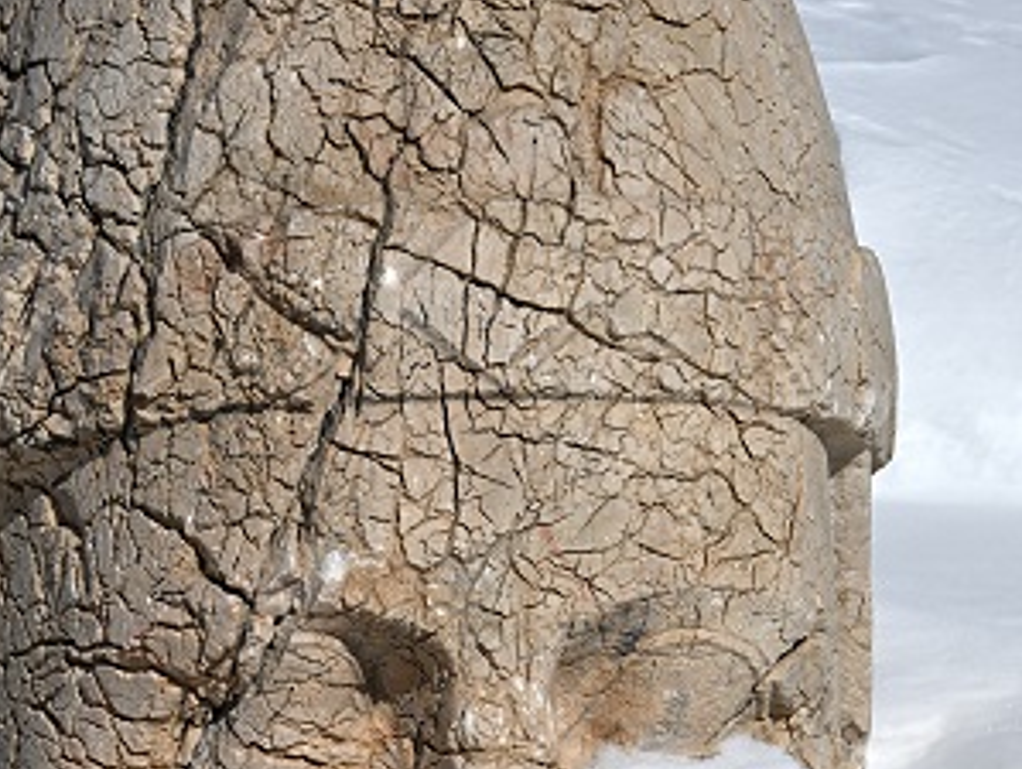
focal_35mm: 366
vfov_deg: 4.1
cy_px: 649
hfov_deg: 5.4
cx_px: 359
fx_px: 10819
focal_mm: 190
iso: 200
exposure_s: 1/3200
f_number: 8
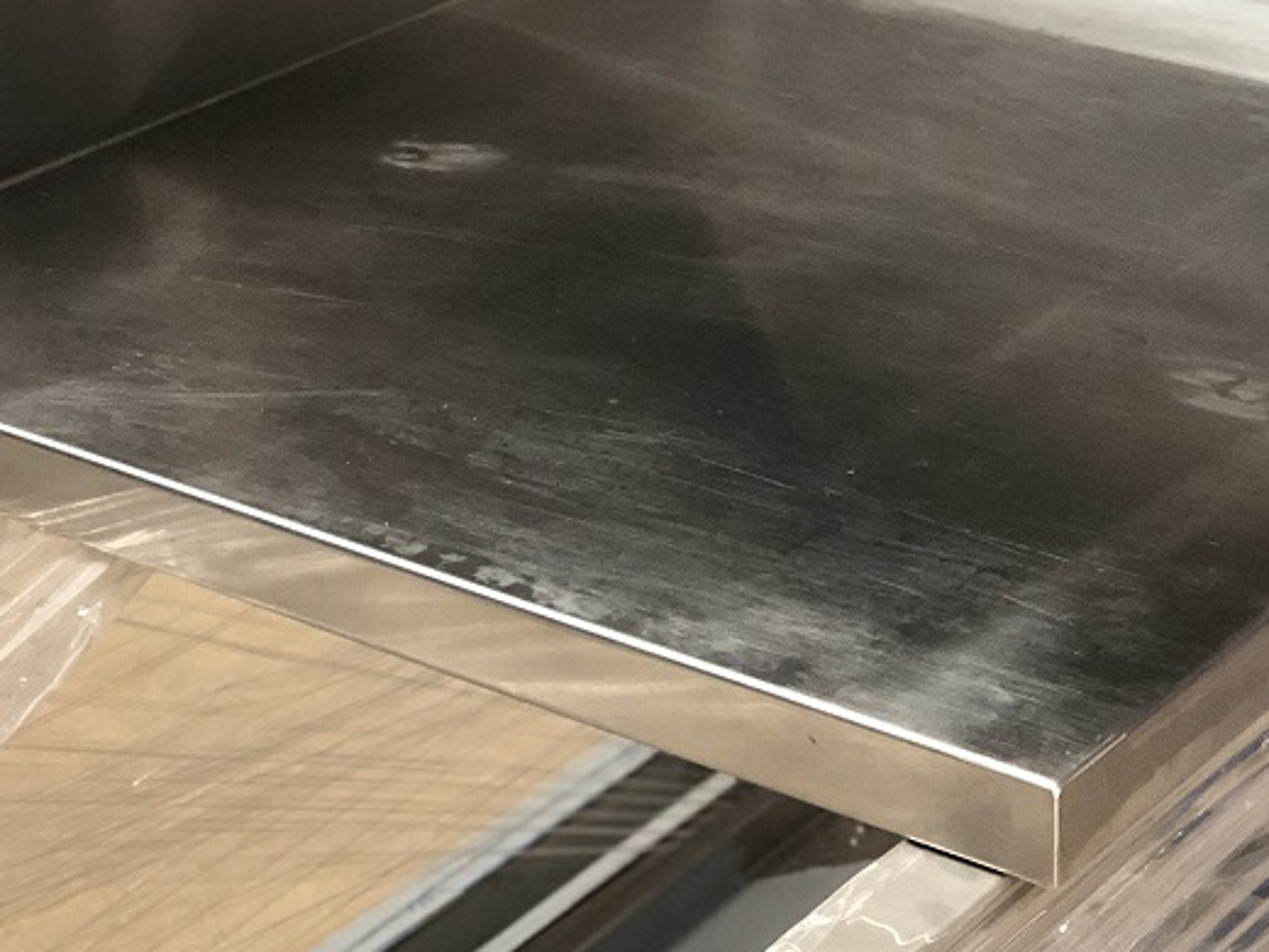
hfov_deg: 19.6
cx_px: 752
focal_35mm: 100
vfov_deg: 14.7
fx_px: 3666
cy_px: 242
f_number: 2.4
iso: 160
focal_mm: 6
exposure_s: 1/20
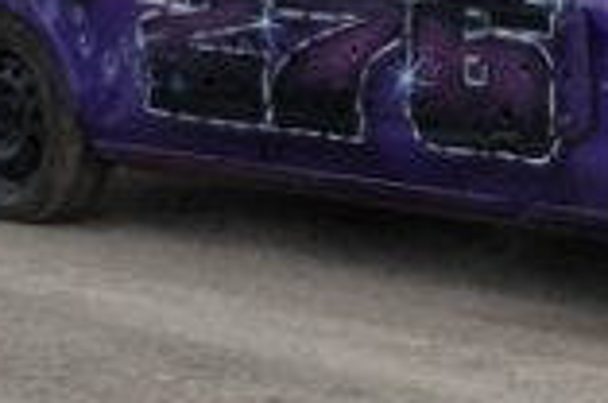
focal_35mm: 208
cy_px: -155
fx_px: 3506
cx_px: 813
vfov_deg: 6.5
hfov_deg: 9.7
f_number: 4.5
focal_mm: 34
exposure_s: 1/500
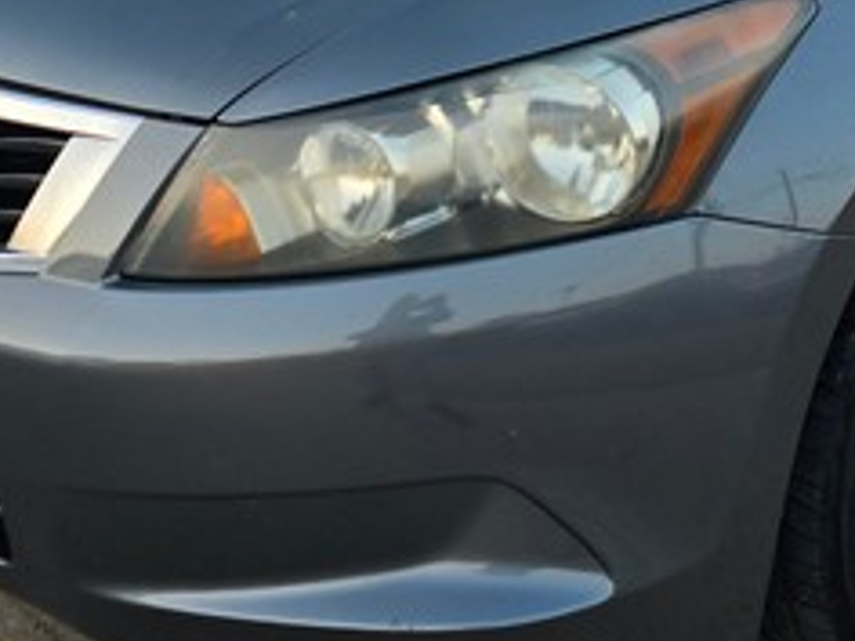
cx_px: 551
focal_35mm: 78
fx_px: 1927
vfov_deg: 17.3
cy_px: -279
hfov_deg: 24.9
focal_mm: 6.3
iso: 64
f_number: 1.7
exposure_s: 1/180
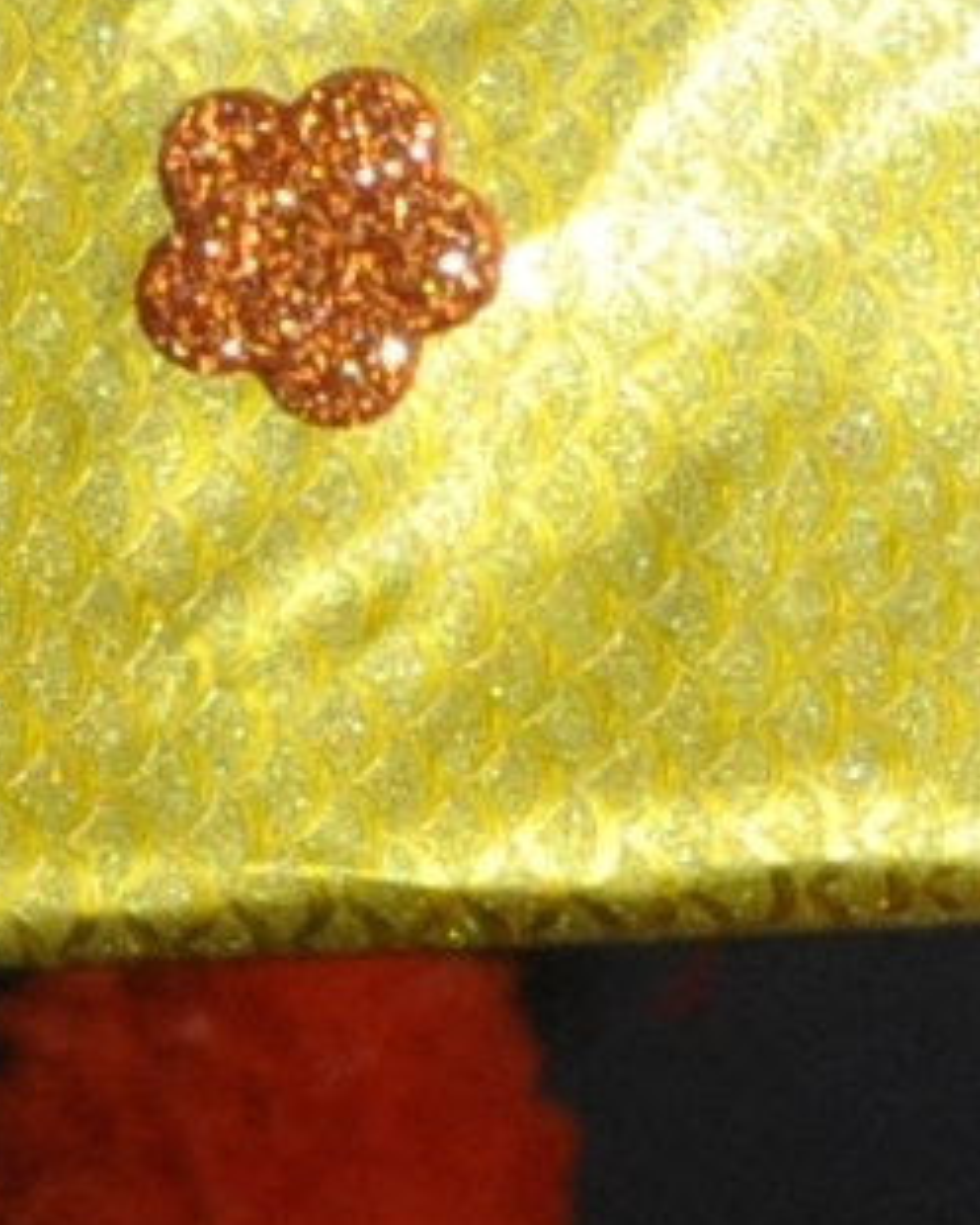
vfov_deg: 2.9
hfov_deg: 2.3
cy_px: 2904
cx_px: 2407
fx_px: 23778
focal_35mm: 656
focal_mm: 45
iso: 800
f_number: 4.8
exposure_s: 1/60
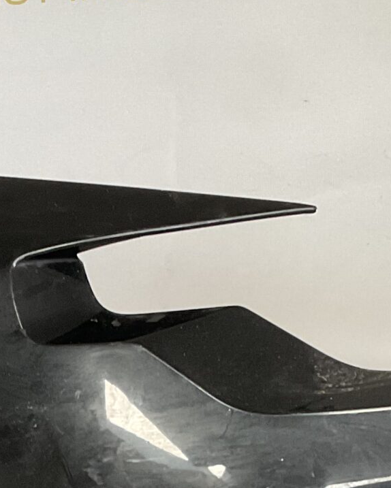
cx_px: 116
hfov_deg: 15.2
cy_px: 517
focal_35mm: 101
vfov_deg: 18.4
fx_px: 1460
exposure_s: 1/50
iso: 100
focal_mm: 3
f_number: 1.8
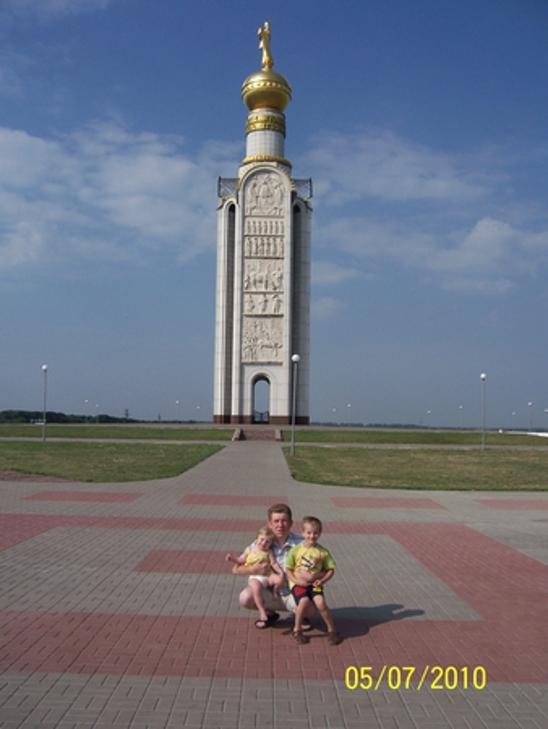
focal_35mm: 33
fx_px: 696
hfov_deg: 43.0
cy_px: 364
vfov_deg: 55.3
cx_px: 274
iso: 80
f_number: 5.6
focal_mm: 5.5
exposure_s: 1/1000
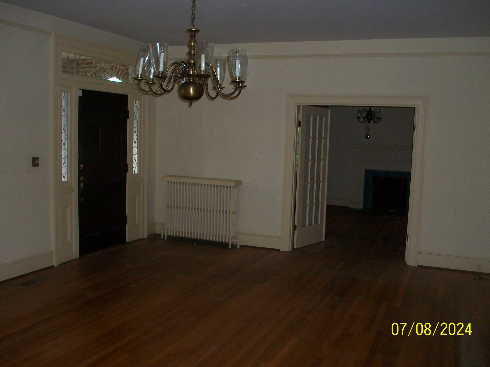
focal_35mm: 35
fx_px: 495
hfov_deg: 52.6
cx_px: 246
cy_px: 182
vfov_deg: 40.7
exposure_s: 1/60
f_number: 2.8
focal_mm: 5.7
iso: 160
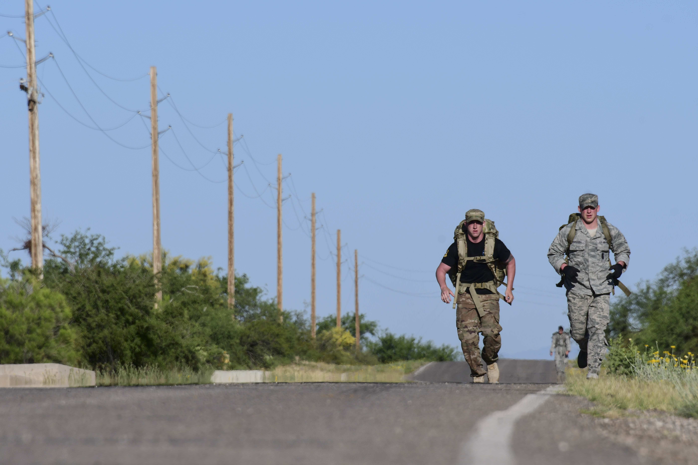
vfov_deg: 3.1
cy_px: 232
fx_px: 8724
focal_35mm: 450
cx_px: 349
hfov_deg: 4.6
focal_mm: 300
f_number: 9
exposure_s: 1/800
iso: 200
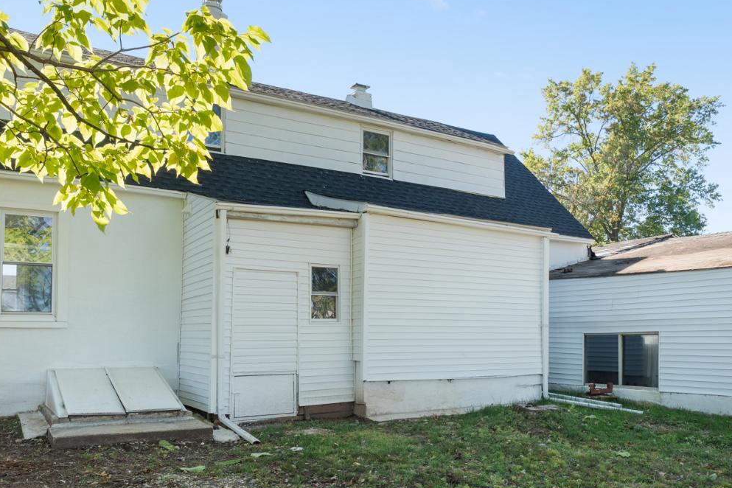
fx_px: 671
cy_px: 303
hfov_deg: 56.4
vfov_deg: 39.7
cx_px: 464
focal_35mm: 33
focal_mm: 16
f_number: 8
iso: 400
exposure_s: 1/125
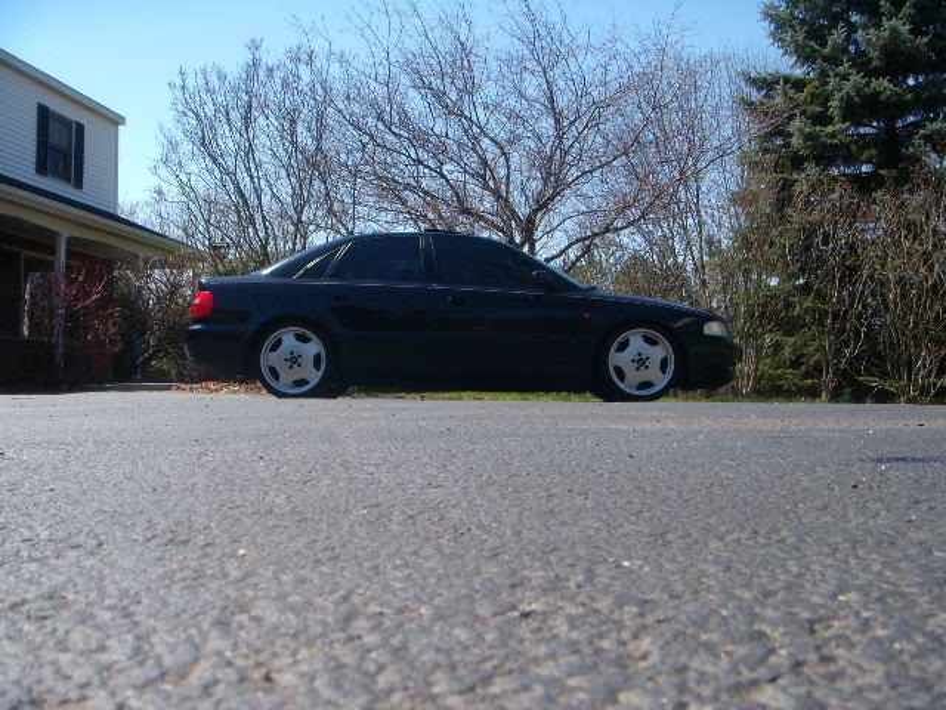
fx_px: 1038
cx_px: 473
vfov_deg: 37.7
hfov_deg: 49.0
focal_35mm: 38
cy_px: 355
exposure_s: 1/270
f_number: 5.7
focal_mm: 6.4
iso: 64
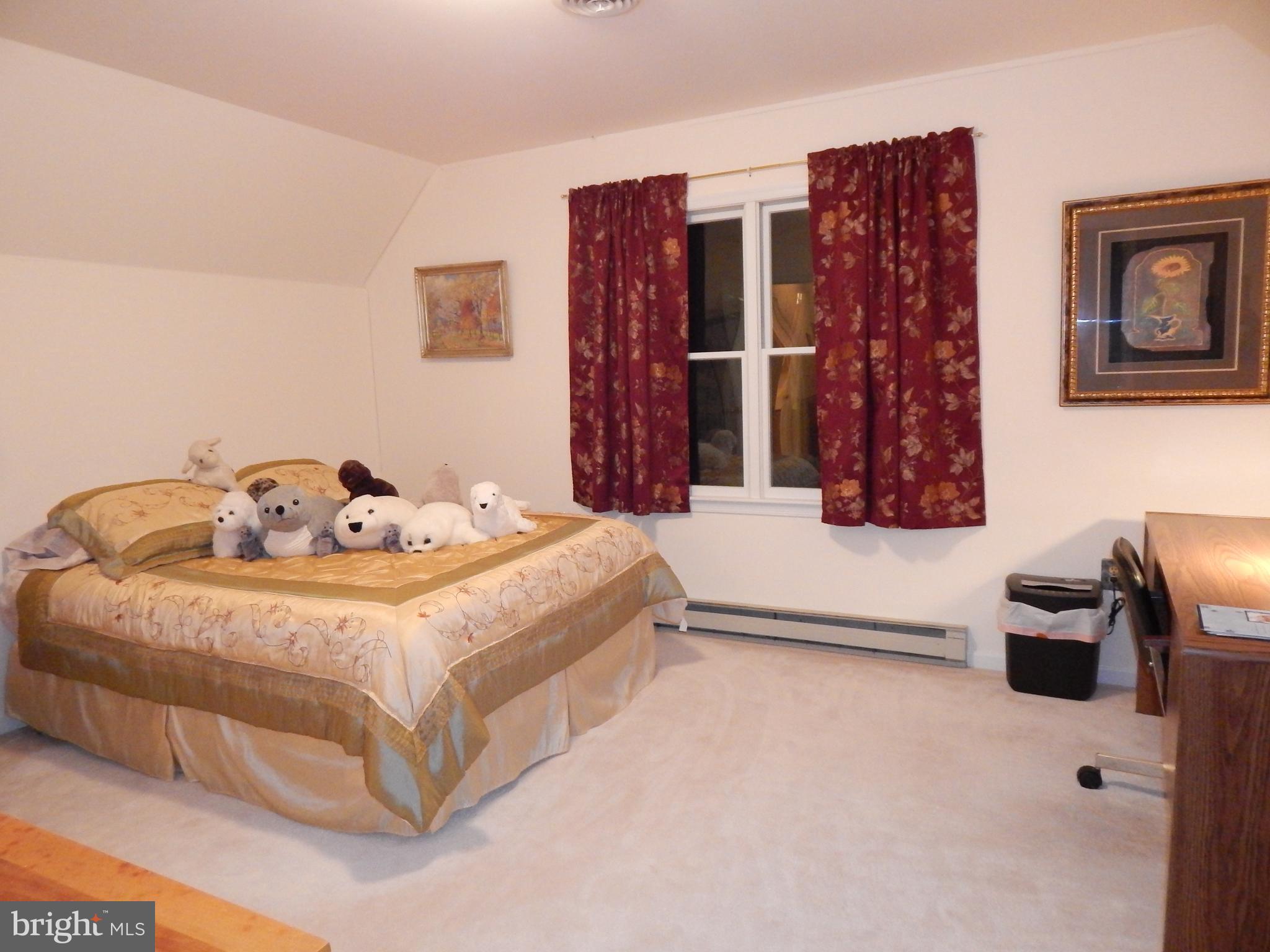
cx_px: 635
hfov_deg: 73.9
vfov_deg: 58.9
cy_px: 476
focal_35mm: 23
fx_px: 844
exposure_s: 1/30
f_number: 3
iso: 800
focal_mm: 4
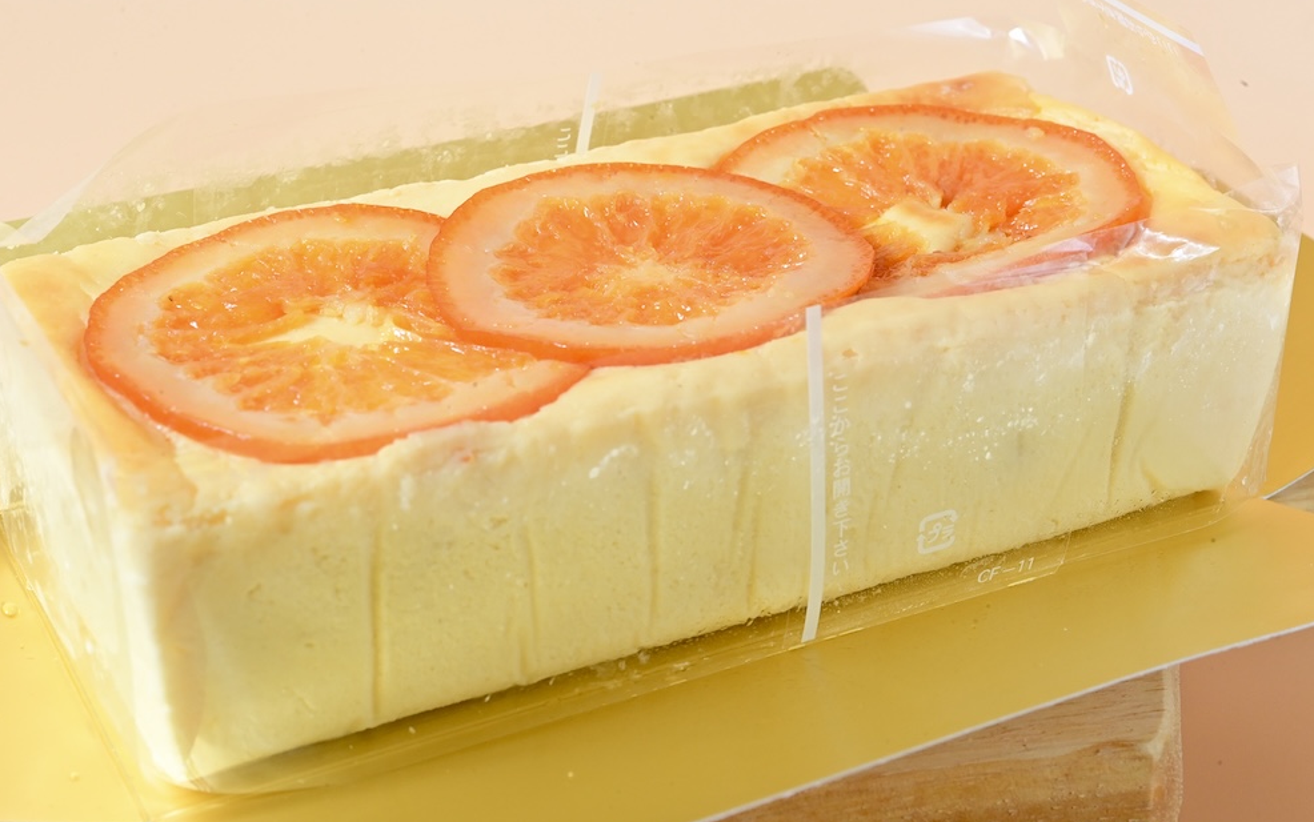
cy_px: 390
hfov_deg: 33.0
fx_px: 2221
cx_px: 661
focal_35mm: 62
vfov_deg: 21.0
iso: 2500
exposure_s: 1/160
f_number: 16
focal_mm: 60
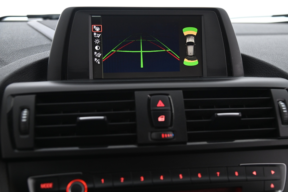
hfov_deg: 42.8
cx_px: 144
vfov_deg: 29.2
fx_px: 368
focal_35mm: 46
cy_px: 96
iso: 2000
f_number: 4
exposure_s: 1/20
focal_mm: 46
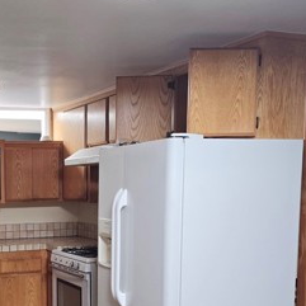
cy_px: 239
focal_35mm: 54
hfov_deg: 29.9
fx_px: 540
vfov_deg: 30.9
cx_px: 17
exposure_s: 1/180
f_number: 1.7
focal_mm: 6.3
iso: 160
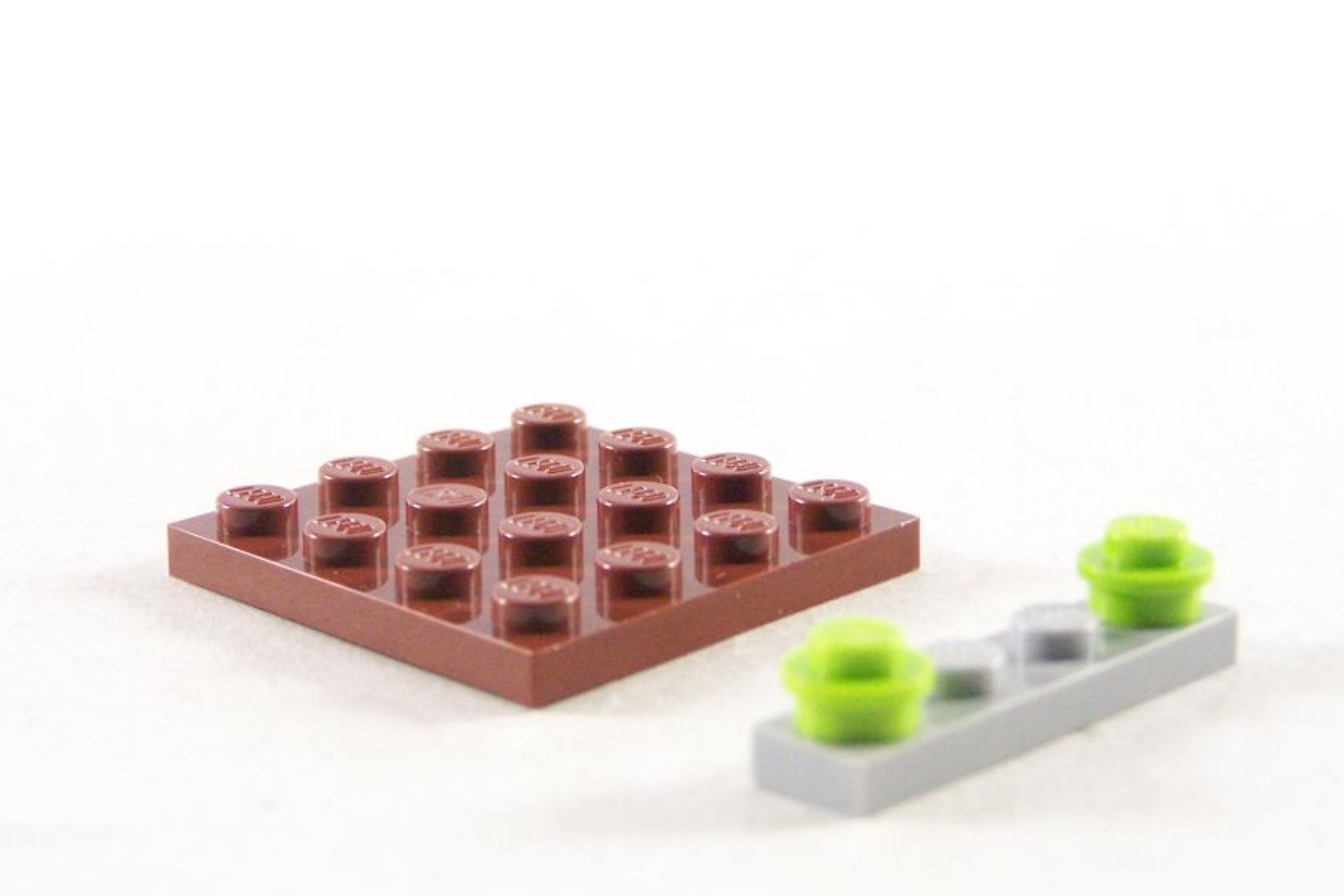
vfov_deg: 14.1
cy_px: 367
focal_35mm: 97
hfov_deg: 21.0
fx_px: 3621
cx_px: 606
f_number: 3.2
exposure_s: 1/60
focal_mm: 13.7
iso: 400
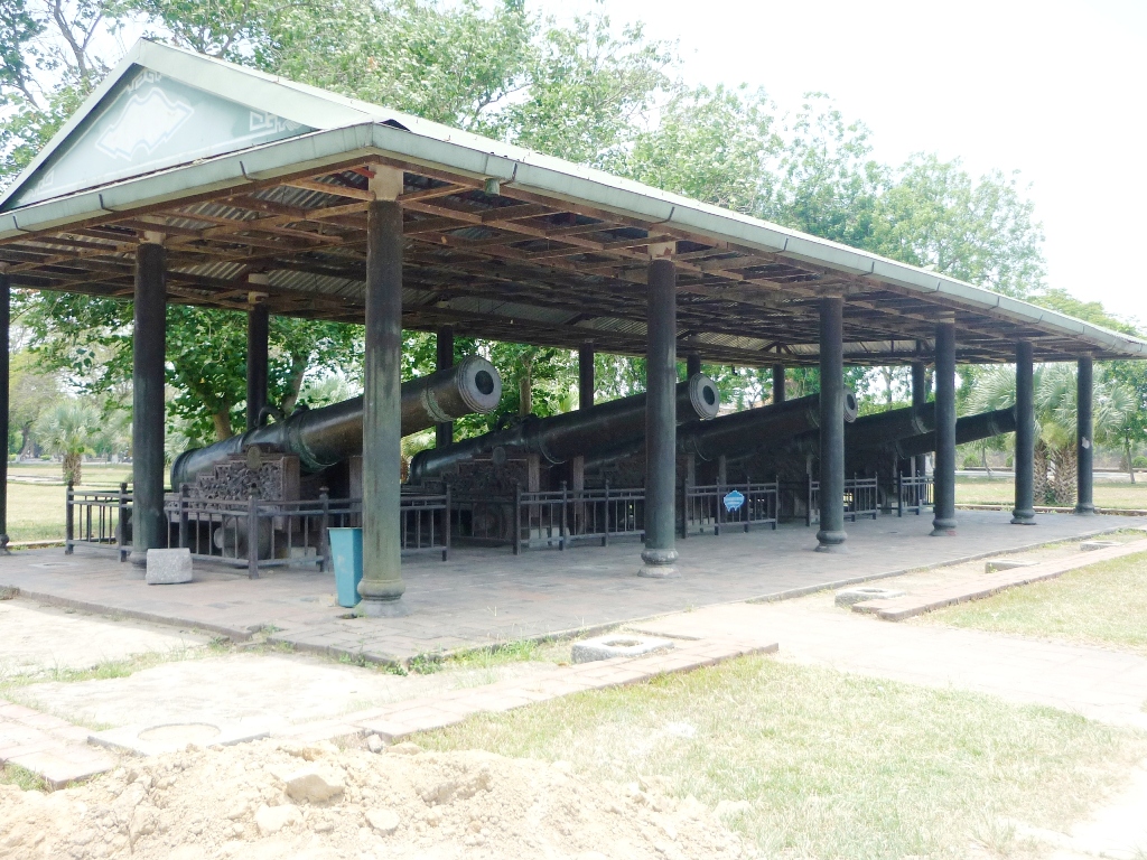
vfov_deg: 42.9
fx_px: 1093
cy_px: 430
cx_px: 574
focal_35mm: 33
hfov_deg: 55.4
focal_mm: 5.5
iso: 100
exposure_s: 1/320
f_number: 2.8
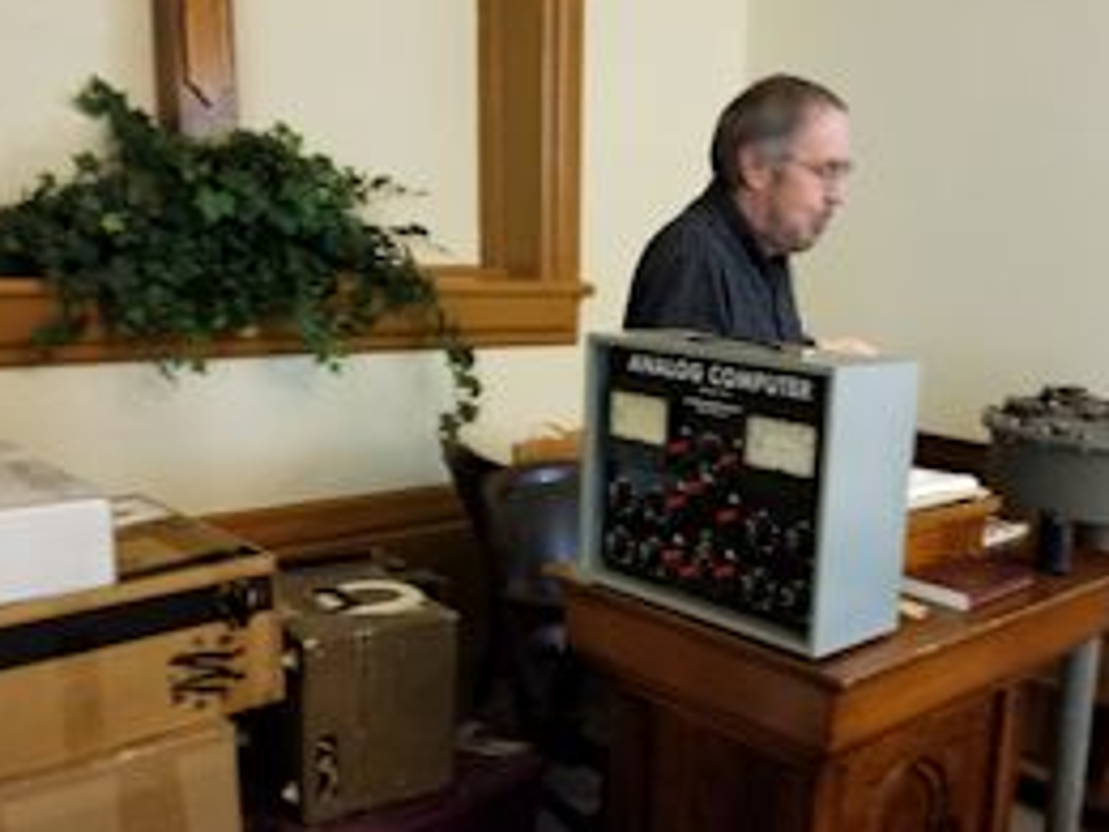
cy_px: 521
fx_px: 1121
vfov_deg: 40.4
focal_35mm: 35
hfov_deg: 51.9
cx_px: 708
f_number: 1.7
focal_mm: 4.25
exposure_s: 1/13
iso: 200
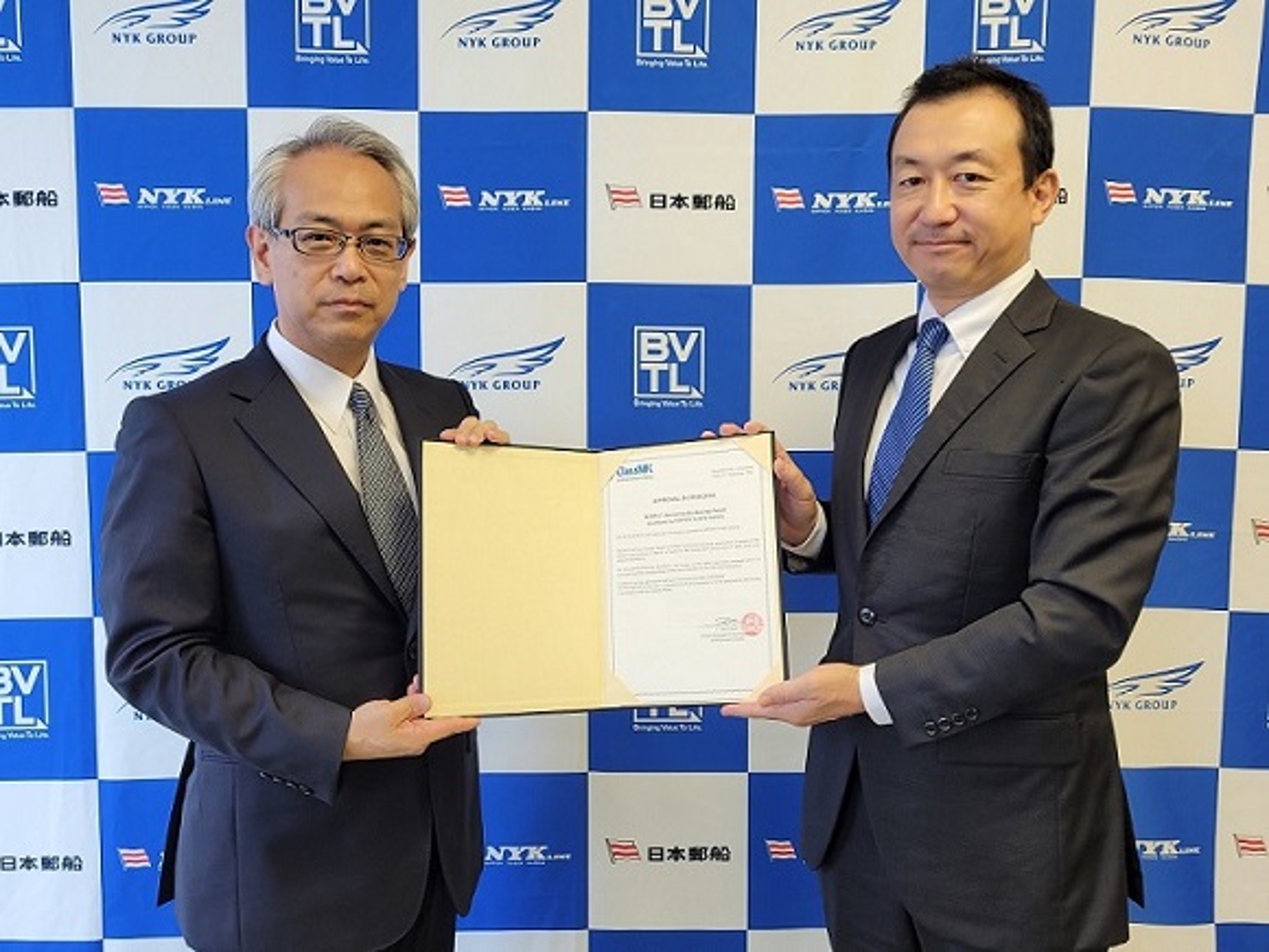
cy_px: 476
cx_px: 634
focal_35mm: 26
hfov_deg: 67.3
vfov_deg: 53.1
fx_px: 953
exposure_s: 1/100
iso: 64
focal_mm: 5.4
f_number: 1.8
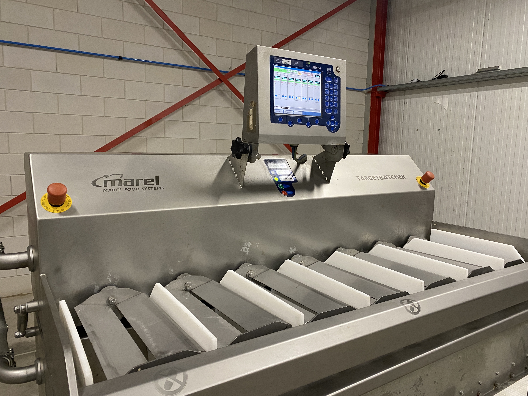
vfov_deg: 53.1
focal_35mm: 26
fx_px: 397
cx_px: 264
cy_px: 198
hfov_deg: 67.3
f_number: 1.8
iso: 200
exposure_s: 1/50
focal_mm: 4.25
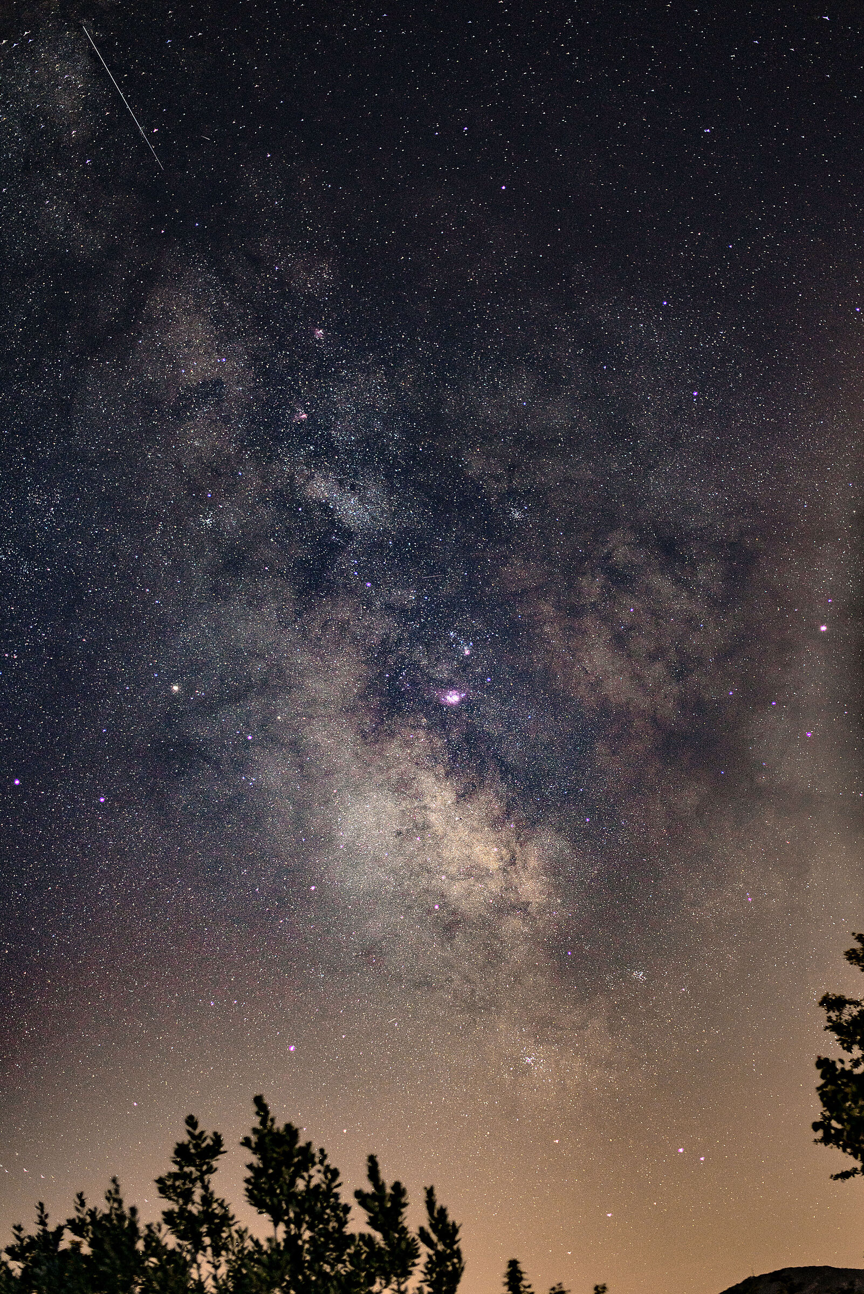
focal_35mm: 50
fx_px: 1798
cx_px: 432
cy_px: 647
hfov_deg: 27.0
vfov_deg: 39.6
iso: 320
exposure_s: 17
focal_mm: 50
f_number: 1.8
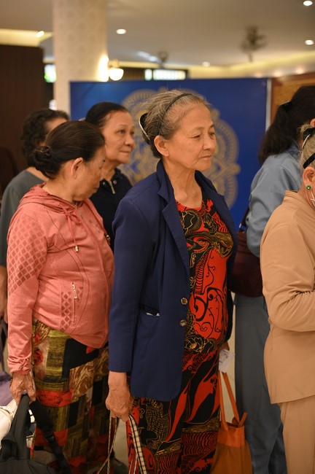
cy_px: 237
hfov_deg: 26.9
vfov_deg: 39.6
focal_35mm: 50
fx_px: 658
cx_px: 158
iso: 2000
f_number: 2.8
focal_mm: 50
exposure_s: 1/125
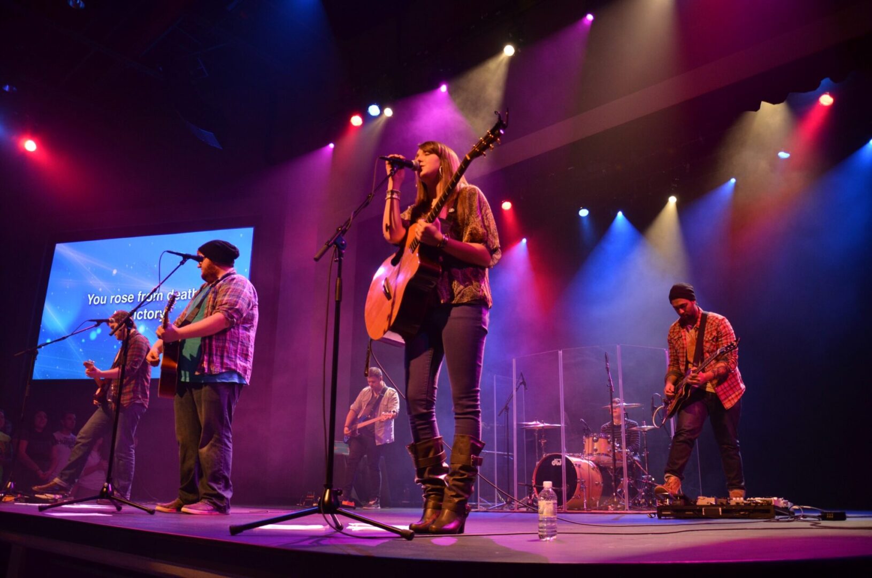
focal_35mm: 27
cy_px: 289
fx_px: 653
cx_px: 436
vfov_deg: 47.7
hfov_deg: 67.5
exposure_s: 1/60
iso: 800
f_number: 3.5
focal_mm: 18
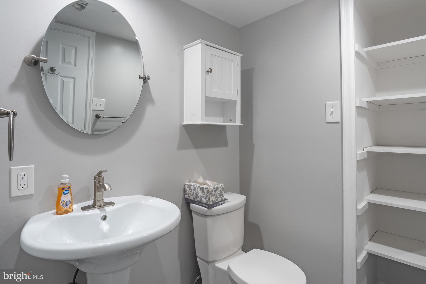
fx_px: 213
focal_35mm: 18
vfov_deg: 67.4
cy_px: 142
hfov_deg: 90.0
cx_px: 213
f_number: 9
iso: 200
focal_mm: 12
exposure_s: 1/80
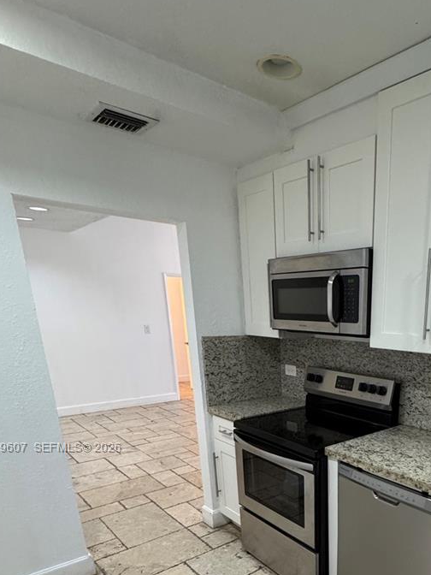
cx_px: 347
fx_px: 415
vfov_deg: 64.2
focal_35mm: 25
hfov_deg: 51.3
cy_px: 448
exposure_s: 1/60
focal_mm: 2.22
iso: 400
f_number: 2.2
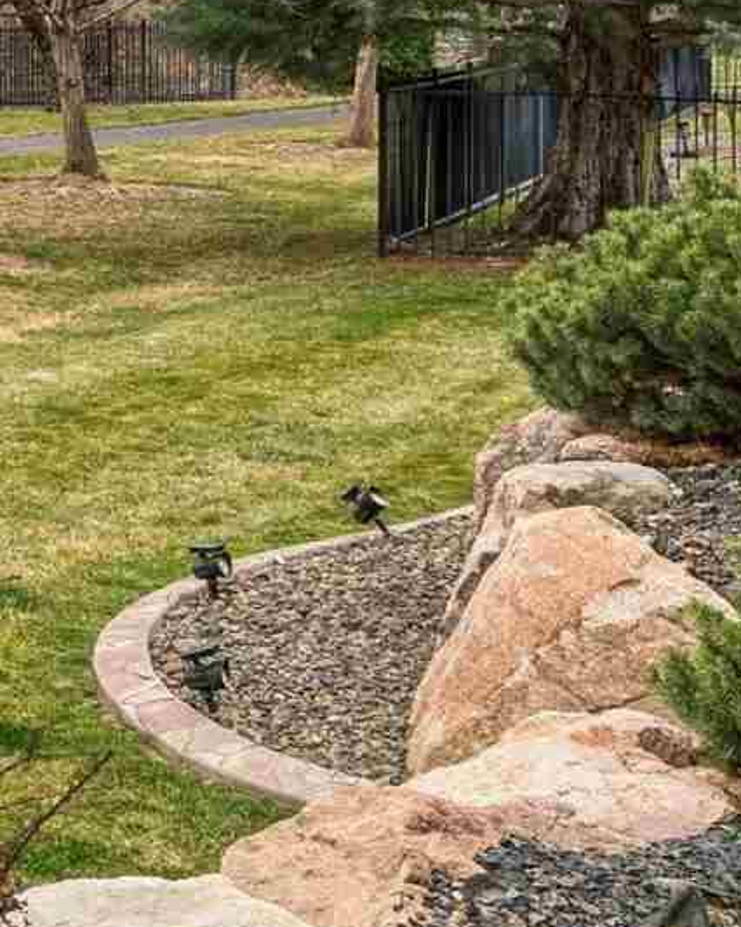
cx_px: -1225
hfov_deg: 11.7
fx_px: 2657
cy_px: -49
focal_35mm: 97
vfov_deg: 19.1
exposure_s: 1/100
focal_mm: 17.9
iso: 400
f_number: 13
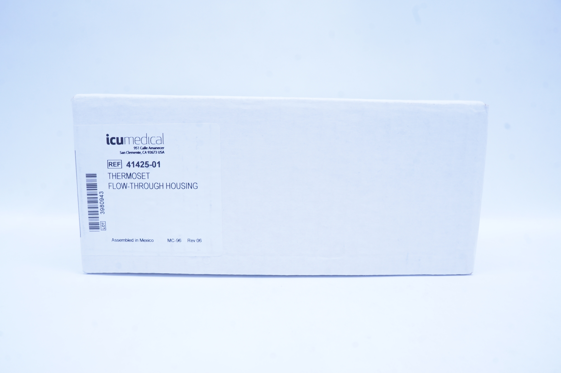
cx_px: 280
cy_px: 186
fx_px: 420
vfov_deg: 47.8
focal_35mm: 27
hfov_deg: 67.4
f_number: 13
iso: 400
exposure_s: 1/10
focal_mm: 18
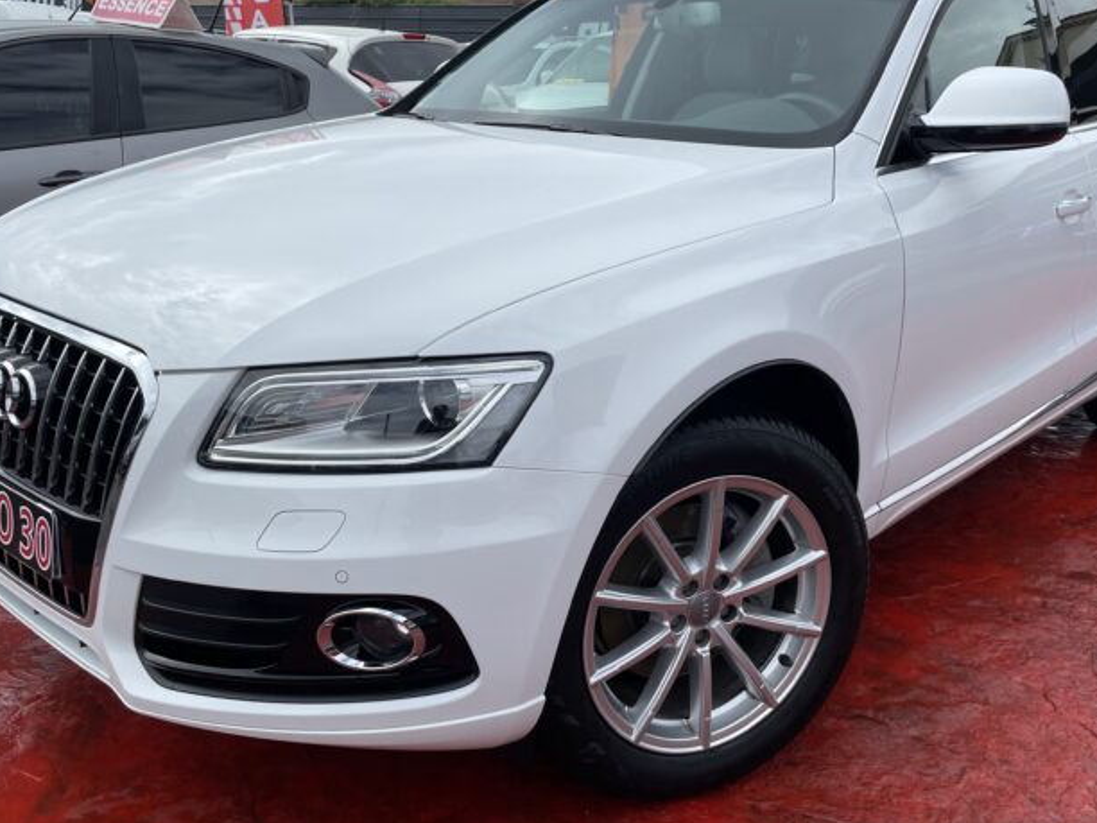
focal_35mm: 34
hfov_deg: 53.9
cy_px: 378
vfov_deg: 41.8
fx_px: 1077
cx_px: 593
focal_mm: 4.2
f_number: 1.6
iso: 32
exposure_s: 1/4464
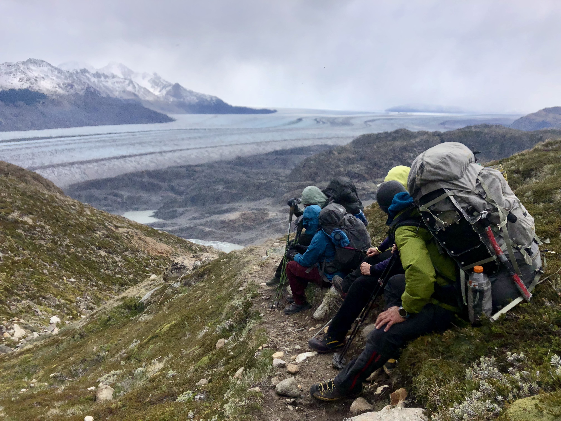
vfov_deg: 49.7
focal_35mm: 28
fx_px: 454
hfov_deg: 63.4
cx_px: 280
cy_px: 210
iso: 25
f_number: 1.8
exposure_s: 1/9615
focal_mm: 3.99
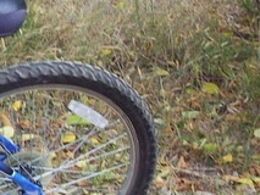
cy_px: 139
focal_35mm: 139
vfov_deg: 10.7
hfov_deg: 13.1
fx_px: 1045
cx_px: -182
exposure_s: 1/64
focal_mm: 6.2
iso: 111
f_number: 2.8
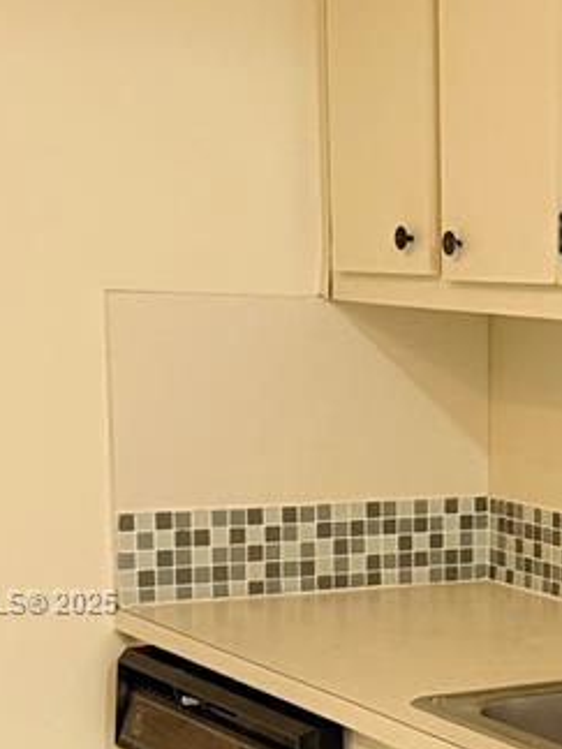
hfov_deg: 15.8
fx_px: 1927
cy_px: 603
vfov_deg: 21.7
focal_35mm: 89
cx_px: 733
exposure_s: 1/60
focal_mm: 6.76
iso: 250
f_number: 1.78
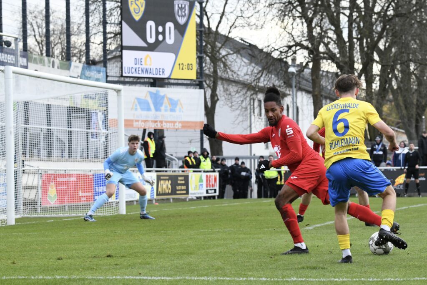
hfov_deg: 15.2
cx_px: 214
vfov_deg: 10.2
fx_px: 1601
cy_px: 142
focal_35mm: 135
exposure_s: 1/1600
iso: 4000
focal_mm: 135
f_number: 7.1
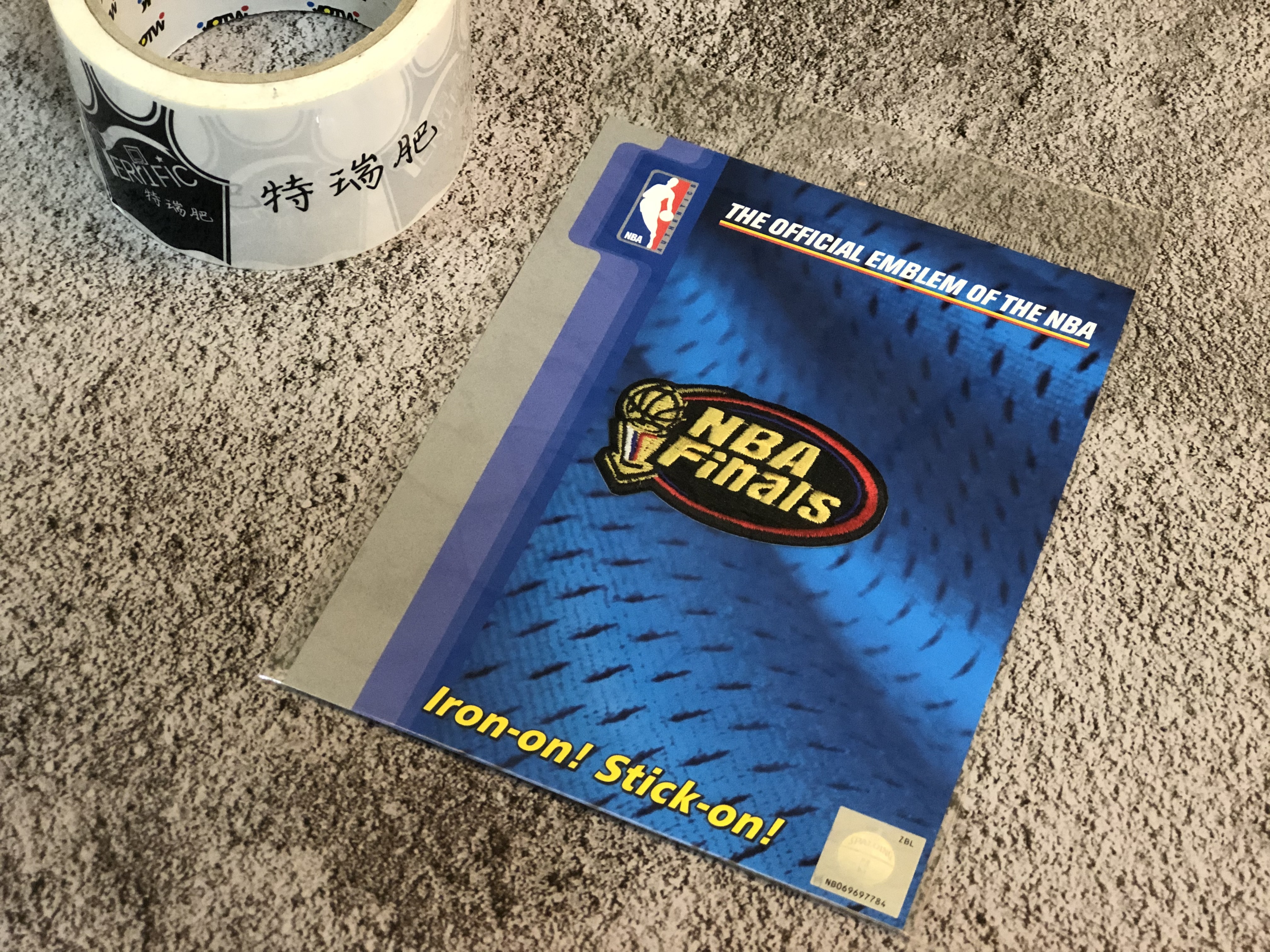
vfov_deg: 25.7
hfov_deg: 33.8
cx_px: 635
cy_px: 476
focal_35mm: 57
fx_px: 2091
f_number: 2.8
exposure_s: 1/30
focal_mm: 6.6
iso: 320
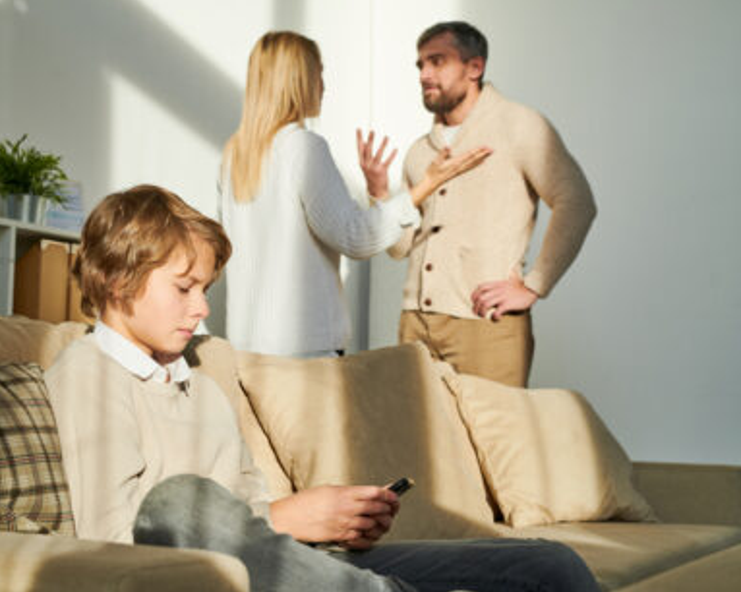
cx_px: 293
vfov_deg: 26.7
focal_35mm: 57
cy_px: 294
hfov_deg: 32.9
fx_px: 1249
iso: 200
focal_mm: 50
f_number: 6.3
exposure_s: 1/200
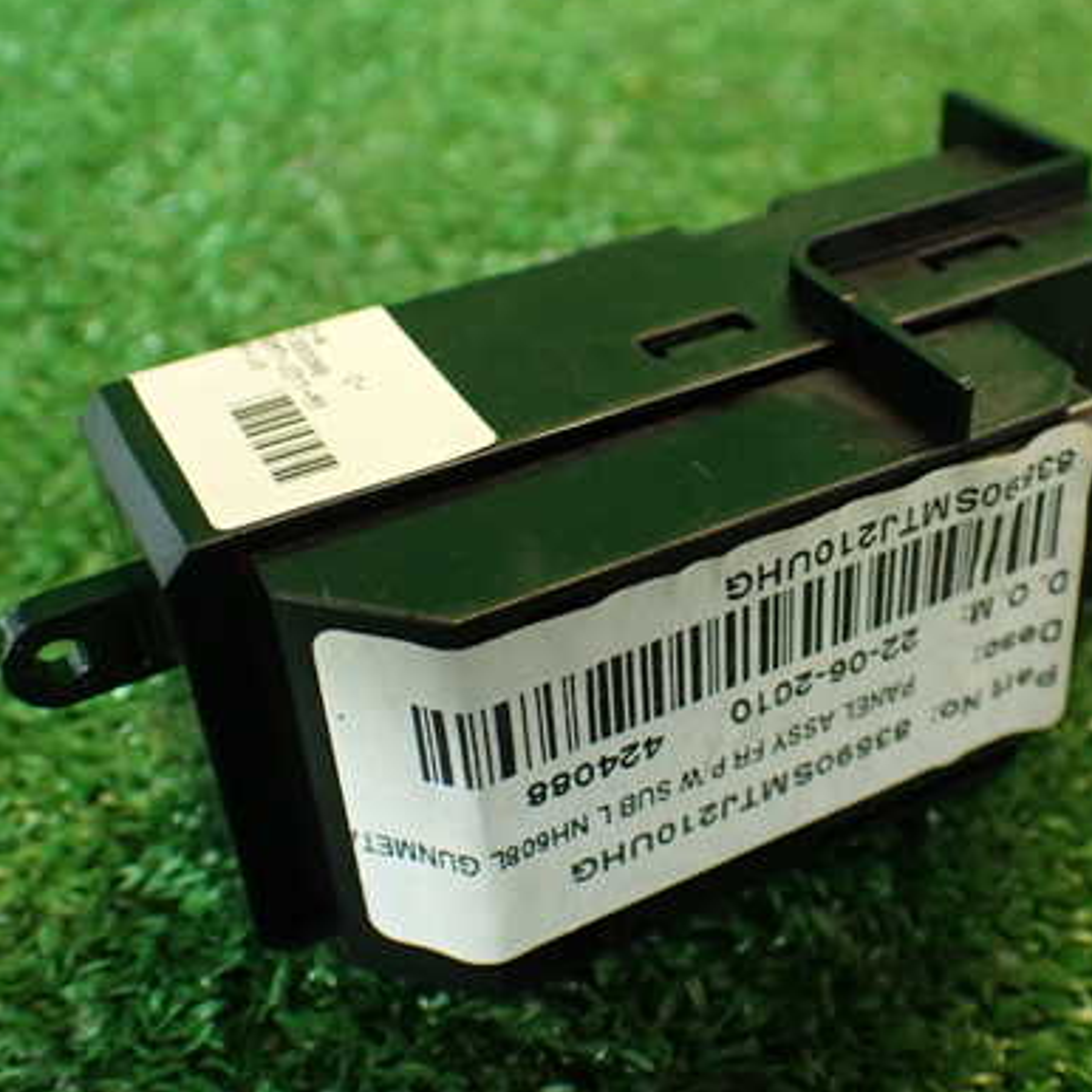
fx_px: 1570
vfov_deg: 38.3
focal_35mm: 44
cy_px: 532
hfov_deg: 38.3
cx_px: 620
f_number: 2.4
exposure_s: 1/30
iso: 250
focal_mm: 5.79
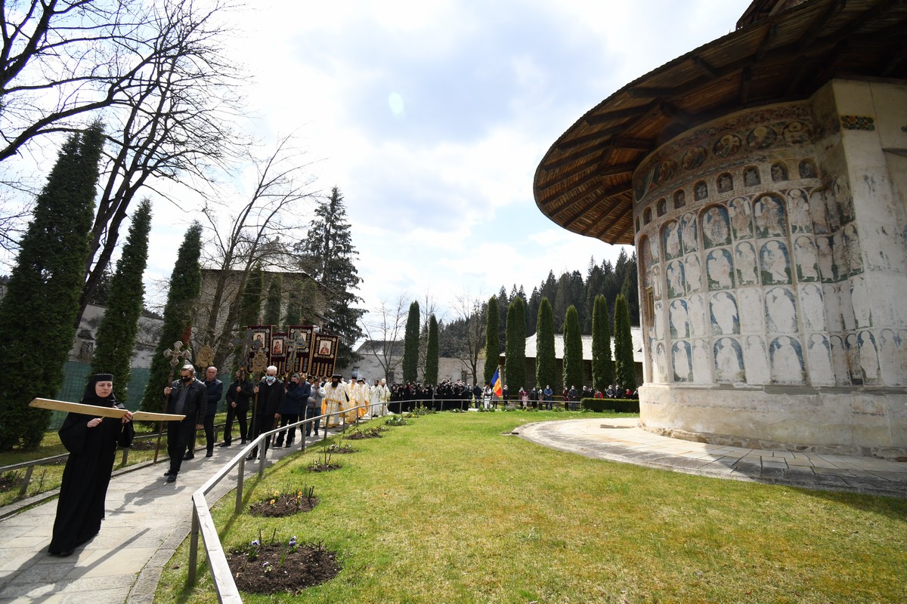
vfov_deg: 77.3
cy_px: 302
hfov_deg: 100.4
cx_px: 454
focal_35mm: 15
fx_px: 378
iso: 320
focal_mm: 10
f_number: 5
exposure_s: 1/1000
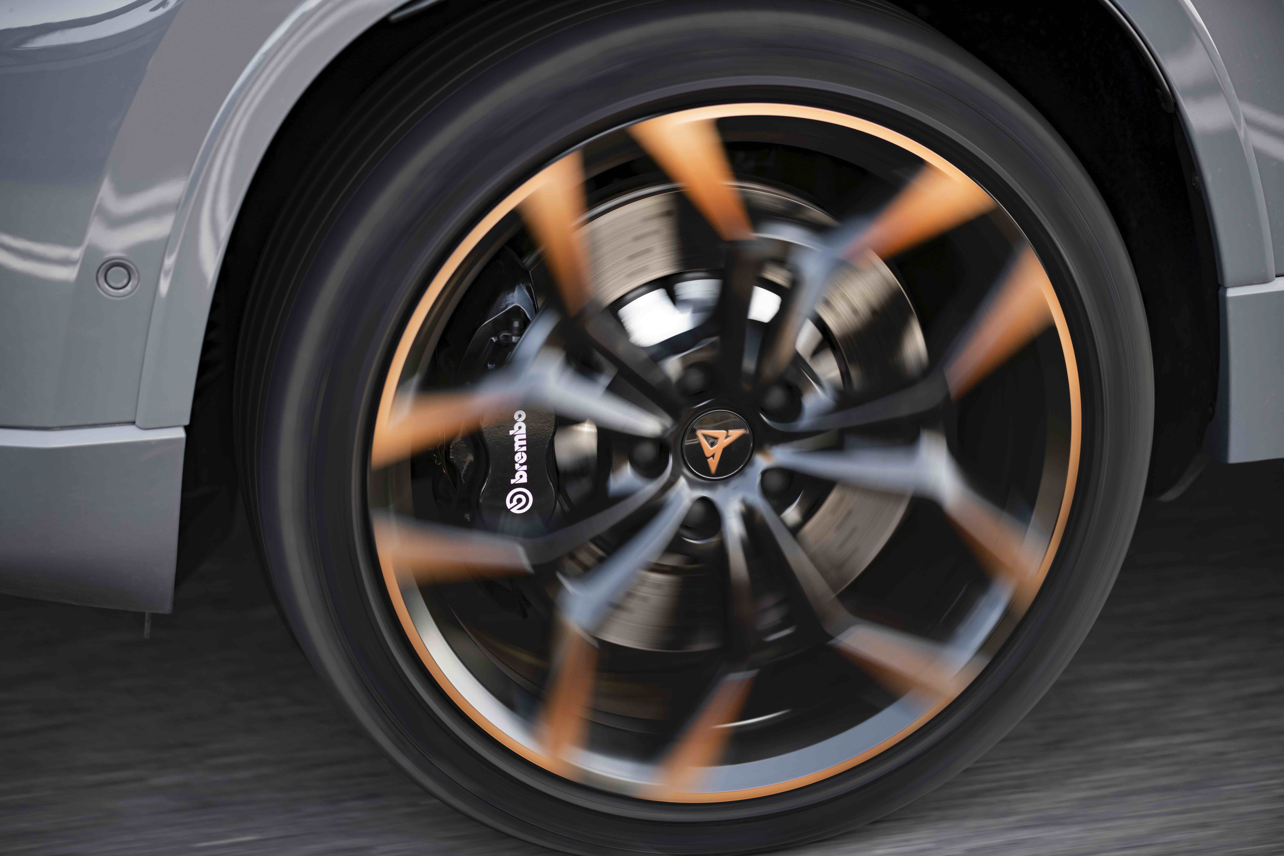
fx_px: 3745
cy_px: 428
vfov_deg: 13.0
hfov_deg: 19.5
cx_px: 642
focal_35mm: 105
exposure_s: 1/400
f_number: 2.2
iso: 320
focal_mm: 105
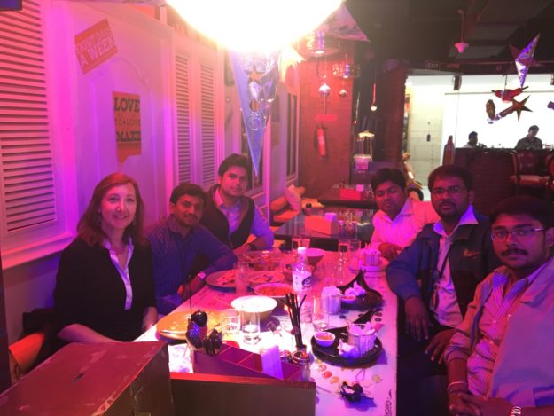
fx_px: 464
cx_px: 277
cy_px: 208
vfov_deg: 48.2
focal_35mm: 29
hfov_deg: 61.7
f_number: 2.2
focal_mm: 4.15
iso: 500
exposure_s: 1/17
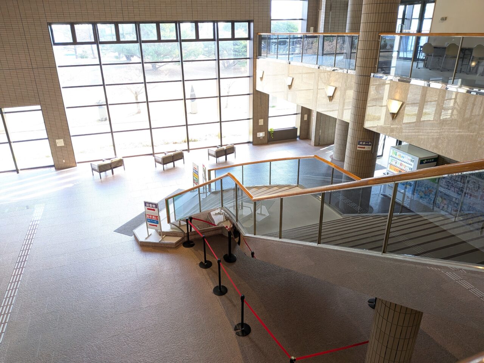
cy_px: 182
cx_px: 242
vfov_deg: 56.8
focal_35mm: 24
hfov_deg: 71.6
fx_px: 336
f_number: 1.7
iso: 199
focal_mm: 4.53
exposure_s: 1/100
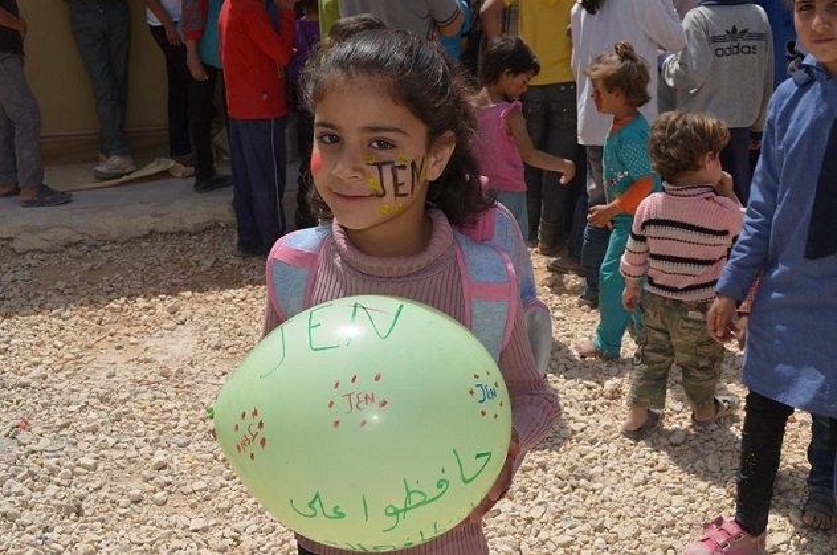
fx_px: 1010
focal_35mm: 44
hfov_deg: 45.0
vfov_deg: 30.7
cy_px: 278
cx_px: 418
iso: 100
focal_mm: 29
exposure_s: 1/200
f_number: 11
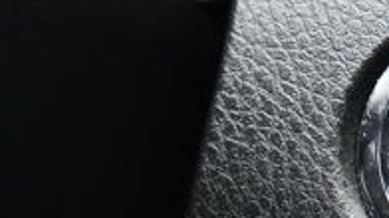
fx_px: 1907
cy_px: 156
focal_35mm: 185
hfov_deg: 11.4
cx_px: 500
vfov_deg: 6.5
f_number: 4.8
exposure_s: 1/60
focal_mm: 36
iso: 5000
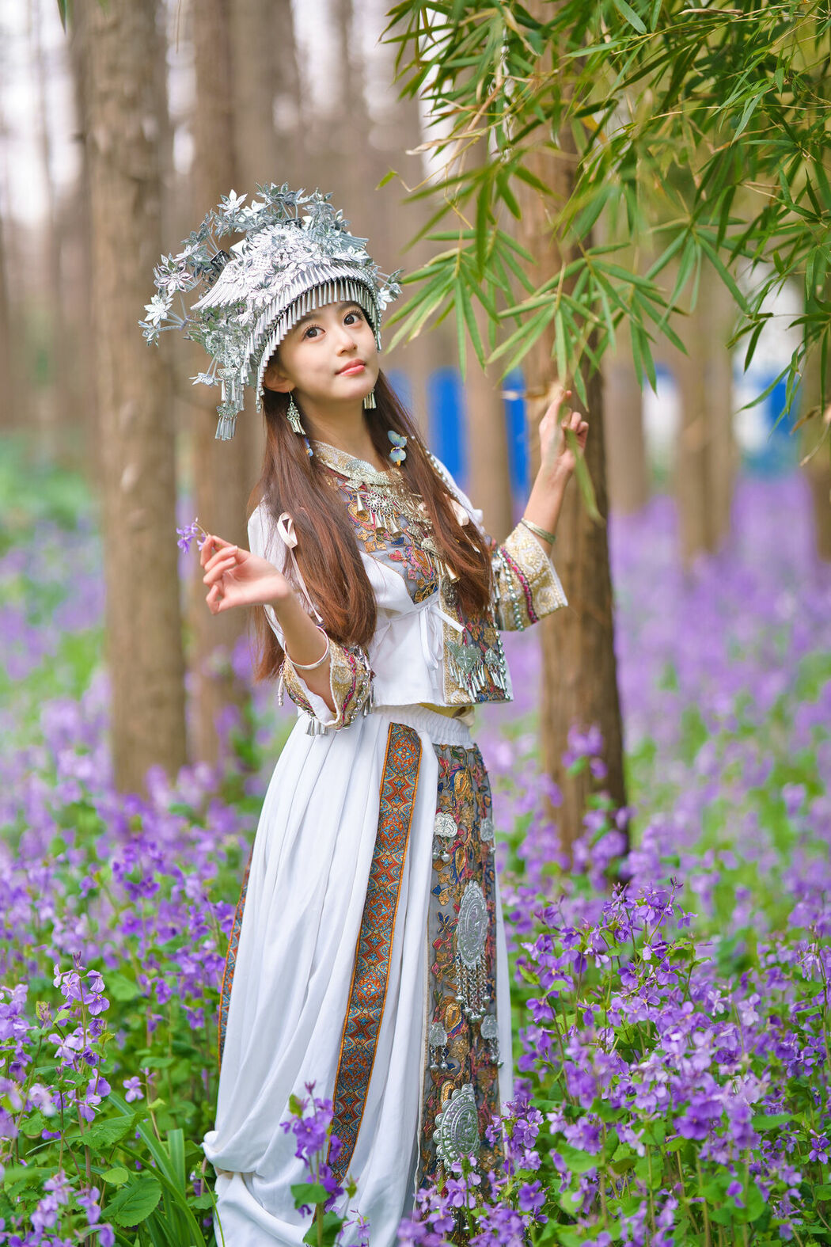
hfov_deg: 16.1
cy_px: 624
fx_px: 2943
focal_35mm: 85
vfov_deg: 23.9
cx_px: 416
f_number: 1.4
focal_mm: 85
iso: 100
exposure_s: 1/2000
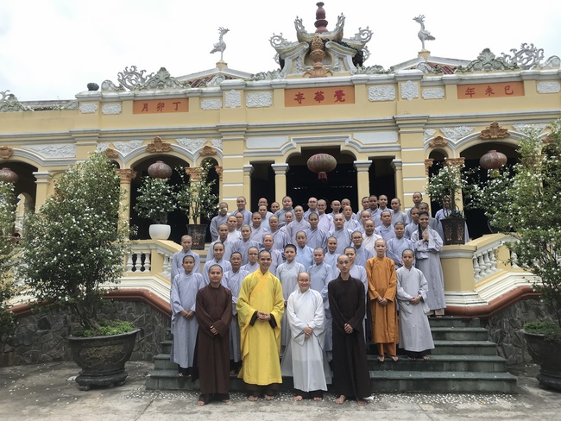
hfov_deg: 63.4
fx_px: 454
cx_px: 280
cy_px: 210
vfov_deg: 49.8
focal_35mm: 28
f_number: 1.8
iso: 20
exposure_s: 1/584
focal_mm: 3.99
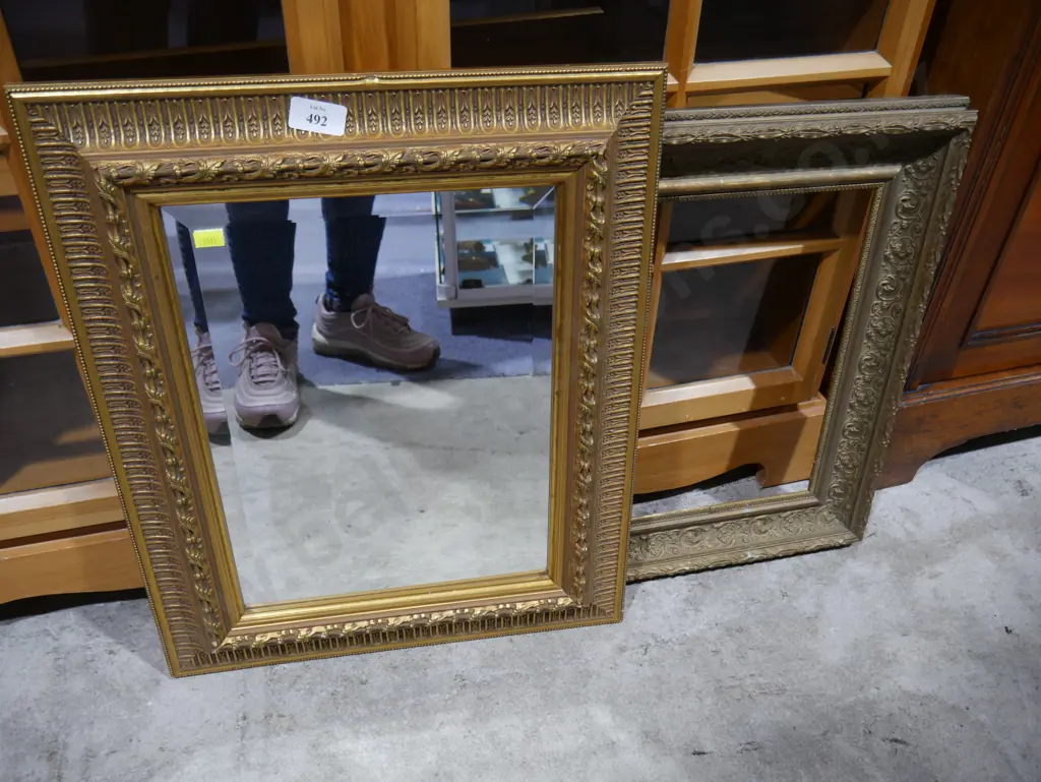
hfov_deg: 63.4
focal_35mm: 28
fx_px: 842
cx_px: 520
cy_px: 391
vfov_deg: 49.8
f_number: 3.5
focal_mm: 14
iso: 320
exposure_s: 1/60
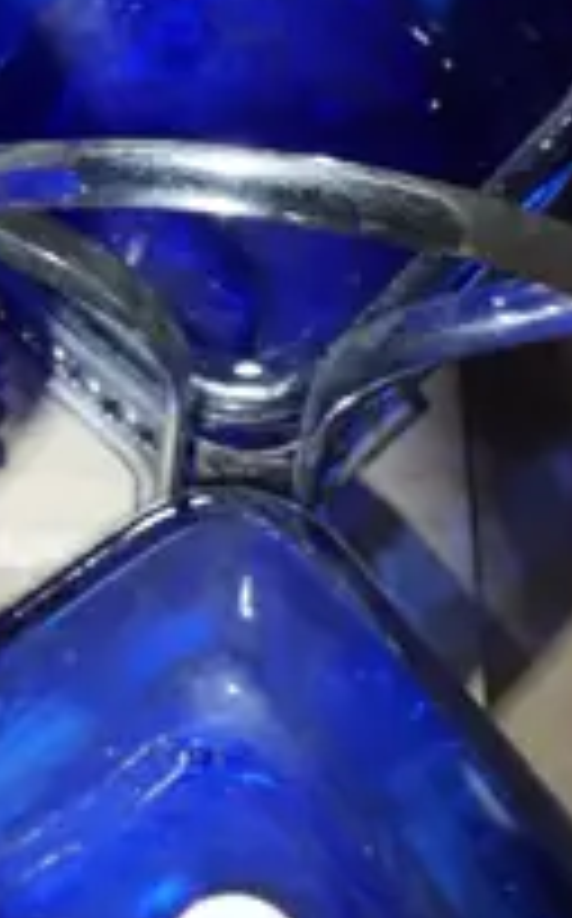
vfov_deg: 10.2
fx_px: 4802
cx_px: -962
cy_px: -846
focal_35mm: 192
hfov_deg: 6.4
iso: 640
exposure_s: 1/60
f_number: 4
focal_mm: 18
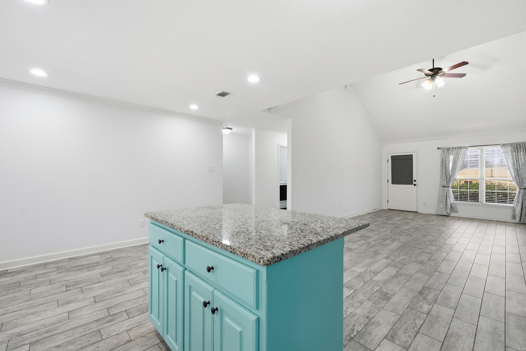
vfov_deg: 77.3
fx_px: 219
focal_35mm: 15
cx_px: 263
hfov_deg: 100.4
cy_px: 176
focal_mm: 10
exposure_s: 1/60
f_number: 9
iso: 320
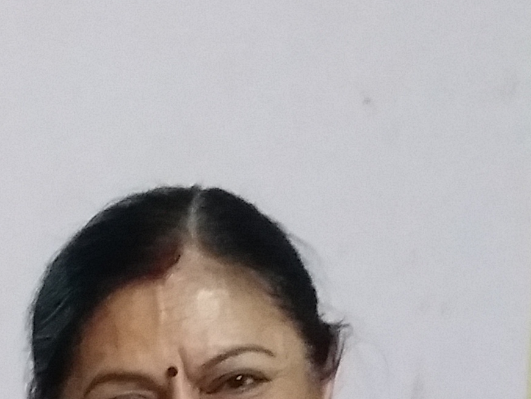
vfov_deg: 9.7
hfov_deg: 12.5
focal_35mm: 143
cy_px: 773
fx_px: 2194
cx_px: -454
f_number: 1.9
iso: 250
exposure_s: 1/17
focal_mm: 3.7
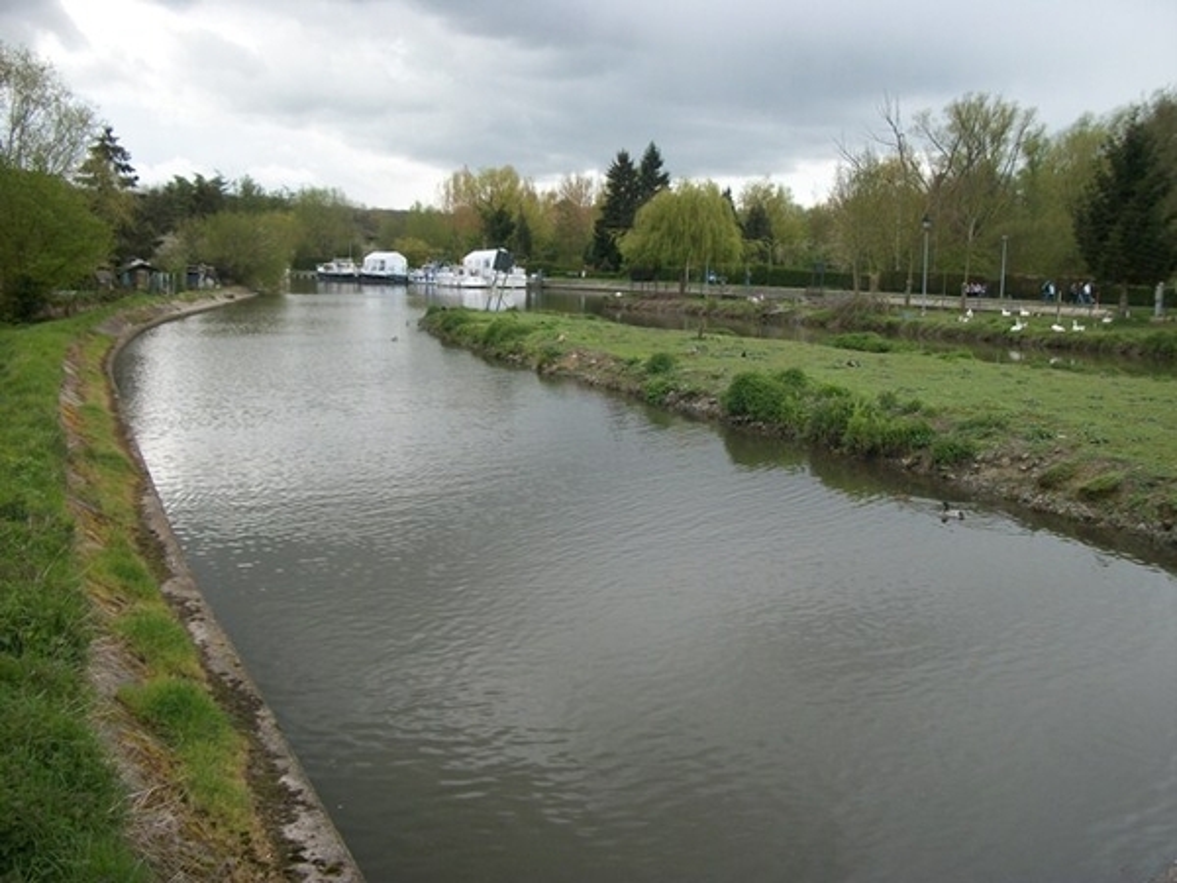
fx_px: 1088
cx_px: 588
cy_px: 442
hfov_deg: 56.8
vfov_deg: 44.2
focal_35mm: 32
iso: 80
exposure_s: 1/60
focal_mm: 5.7
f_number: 8.8
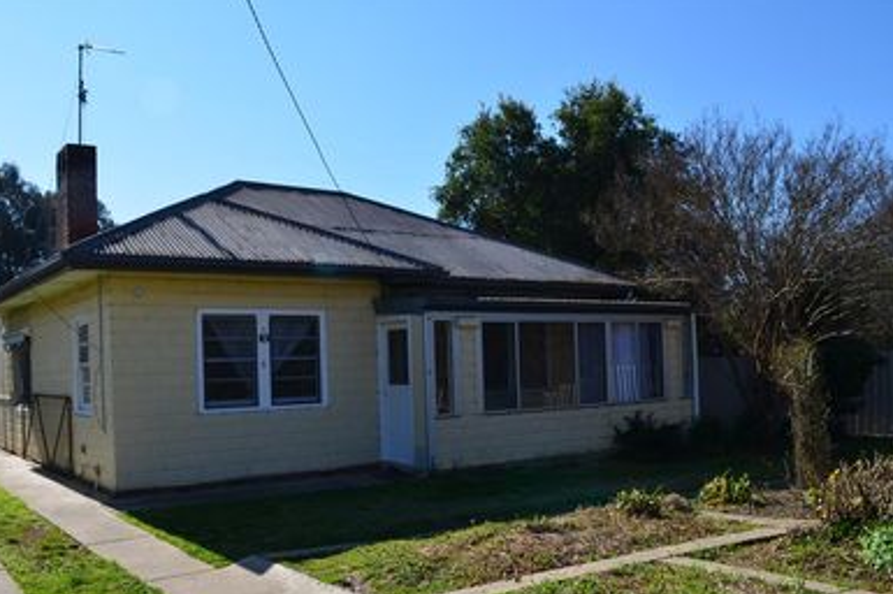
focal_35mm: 33
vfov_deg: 39.8
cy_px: 352
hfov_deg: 57.2
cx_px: 420
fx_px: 818
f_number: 11
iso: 125
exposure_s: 1/125
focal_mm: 18
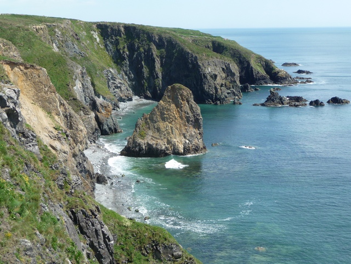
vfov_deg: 25.2
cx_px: 176
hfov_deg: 33.2
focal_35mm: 58
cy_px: 132
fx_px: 588
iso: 100
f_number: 4.4
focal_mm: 9.8
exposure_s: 1/400
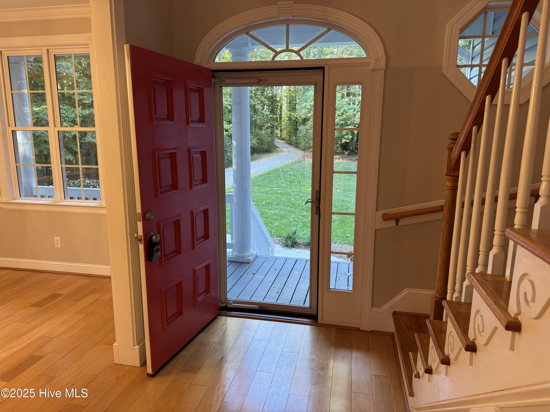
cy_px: 206
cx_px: 275
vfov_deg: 56.8
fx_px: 381
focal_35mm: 24
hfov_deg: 71.6
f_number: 1.78
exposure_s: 1/60
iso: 200
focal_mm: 6.76
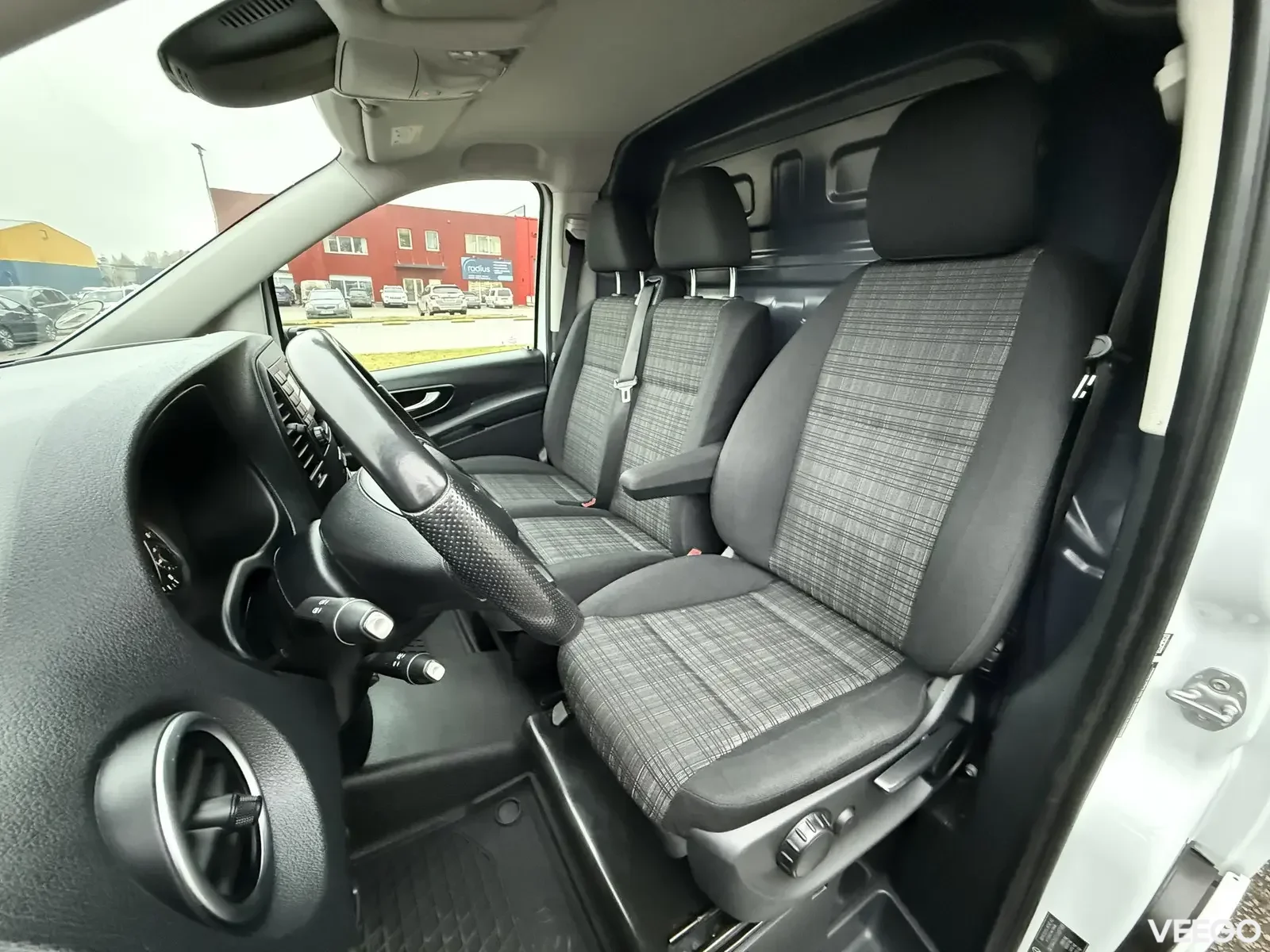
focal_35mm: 14
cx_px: 635
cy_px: 476
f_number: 2.2
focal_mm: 2.22
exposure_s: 1/46
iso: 1250
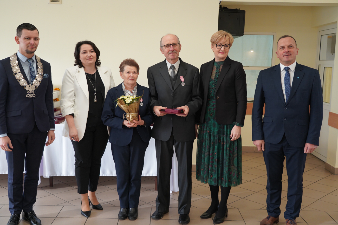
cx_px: 169
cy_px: 112
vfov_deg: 35.1
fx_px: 357
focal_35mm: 38
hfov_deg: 50.7
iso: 1250
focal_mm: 38
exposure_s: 1/160
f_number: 4
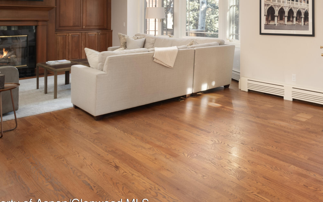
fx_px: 290
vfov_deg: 35.8
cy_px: 17
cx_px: 245
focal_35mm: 33
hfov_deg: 55.2
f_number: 7.1
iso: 1000
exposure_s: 1/200
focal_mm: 17
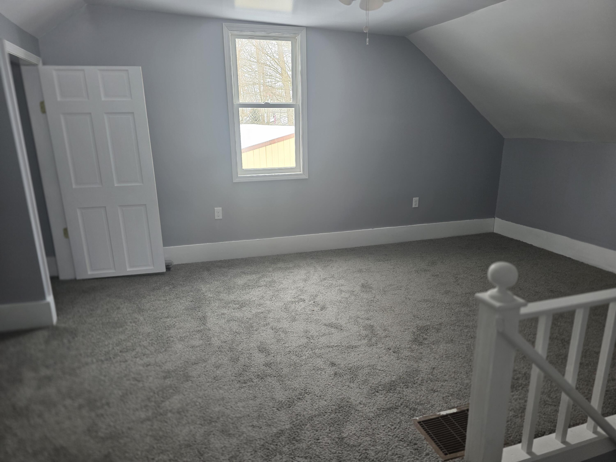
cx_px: 308
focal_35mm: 23
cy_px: 231
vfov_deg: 58.9
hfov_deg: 73.9
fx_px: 409
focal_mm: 6.3
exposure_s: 1/180
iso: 160
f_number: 1.7
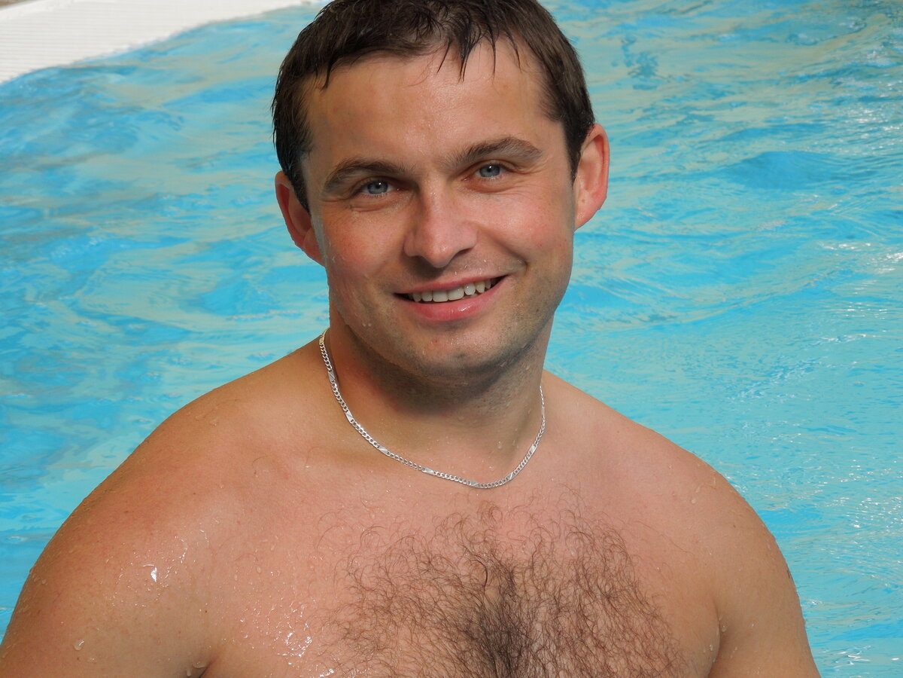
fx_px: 5582
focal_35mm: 214
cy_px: 339
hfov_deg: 9.2
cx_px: 452
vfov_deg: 6.9
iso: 100
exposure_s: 1/250
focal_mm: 38.6
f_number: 5.1
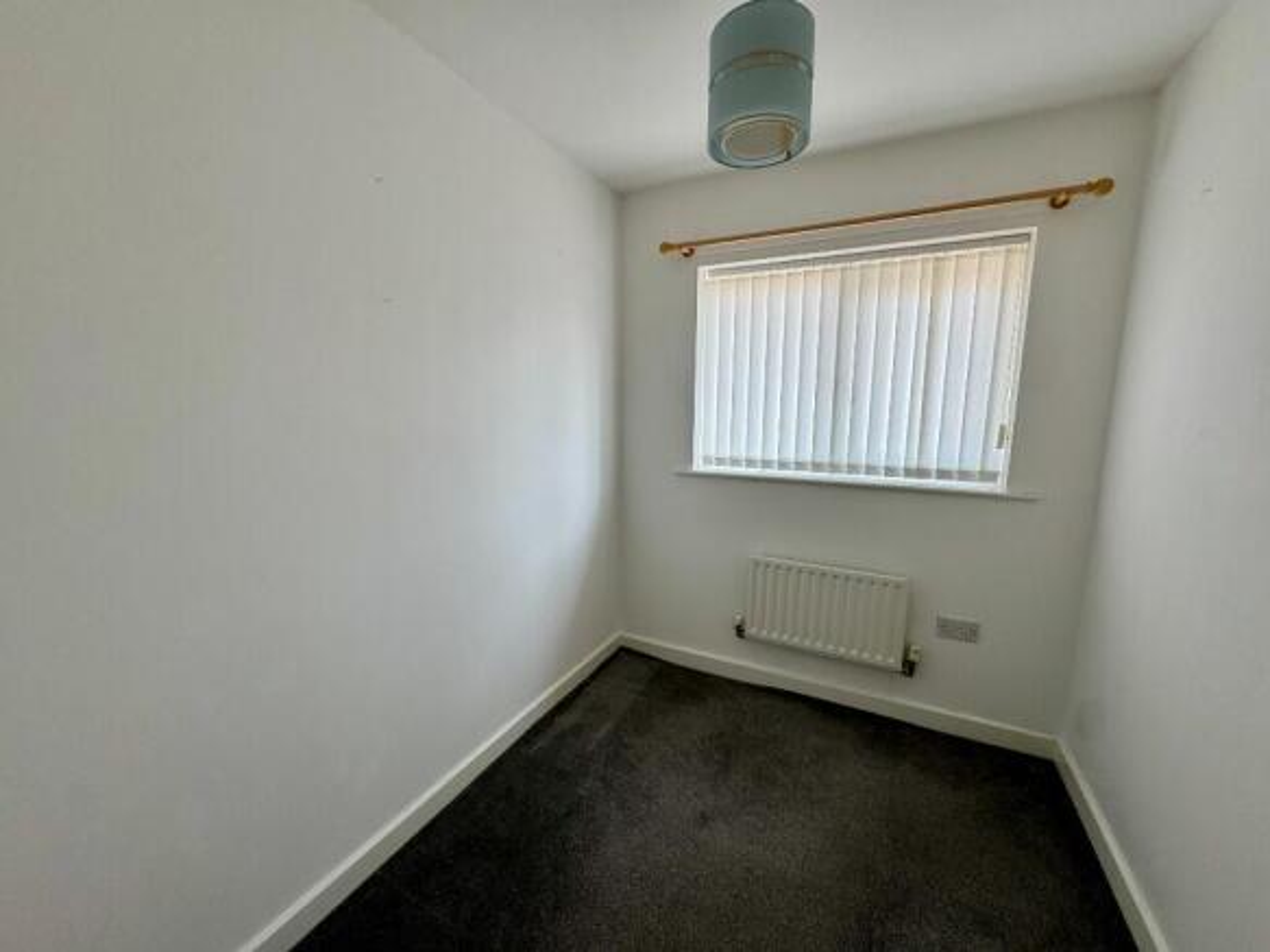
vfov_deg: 85.7
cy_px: 476
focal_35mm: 14
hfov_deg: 102.1
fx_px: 514
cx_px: 635
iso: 40
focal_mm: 2.22
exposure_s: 1/119
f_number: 2.2
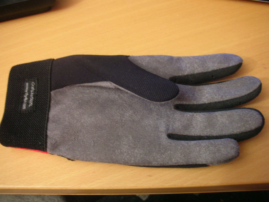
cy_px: 101
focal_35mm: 35
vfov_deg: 40.7
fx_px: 272
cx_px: 134
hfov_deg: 52.6
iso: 170
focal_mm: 5.8
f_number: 3
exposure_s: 1/4.4
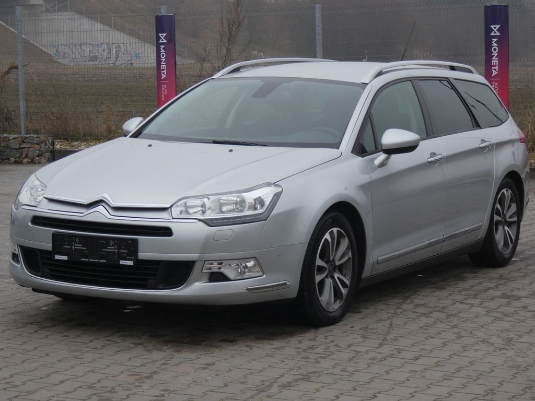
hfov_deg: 20.0
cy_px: 200
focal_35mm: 98
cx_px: 268
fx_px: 1515
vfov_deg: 15.1
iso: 80
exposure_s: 1/80
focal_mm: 17.5
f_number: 5
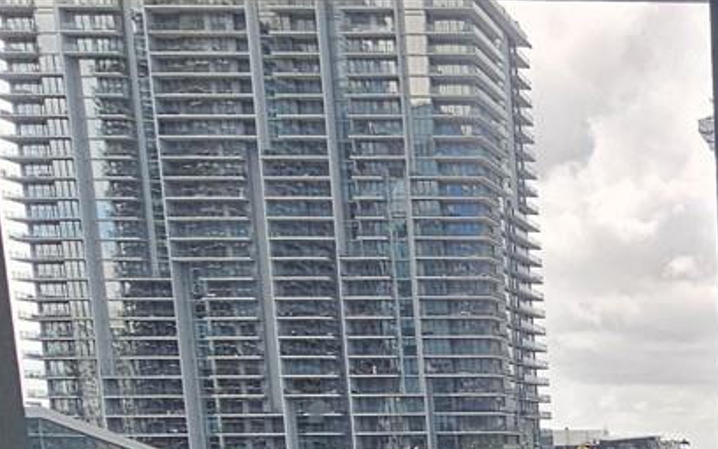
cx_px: 940
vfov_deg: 21.1
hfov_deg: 29.8
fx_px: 1057
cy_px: 627
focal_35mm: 54
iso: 50
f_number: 2.2
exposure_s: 1/425
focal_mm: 2.2
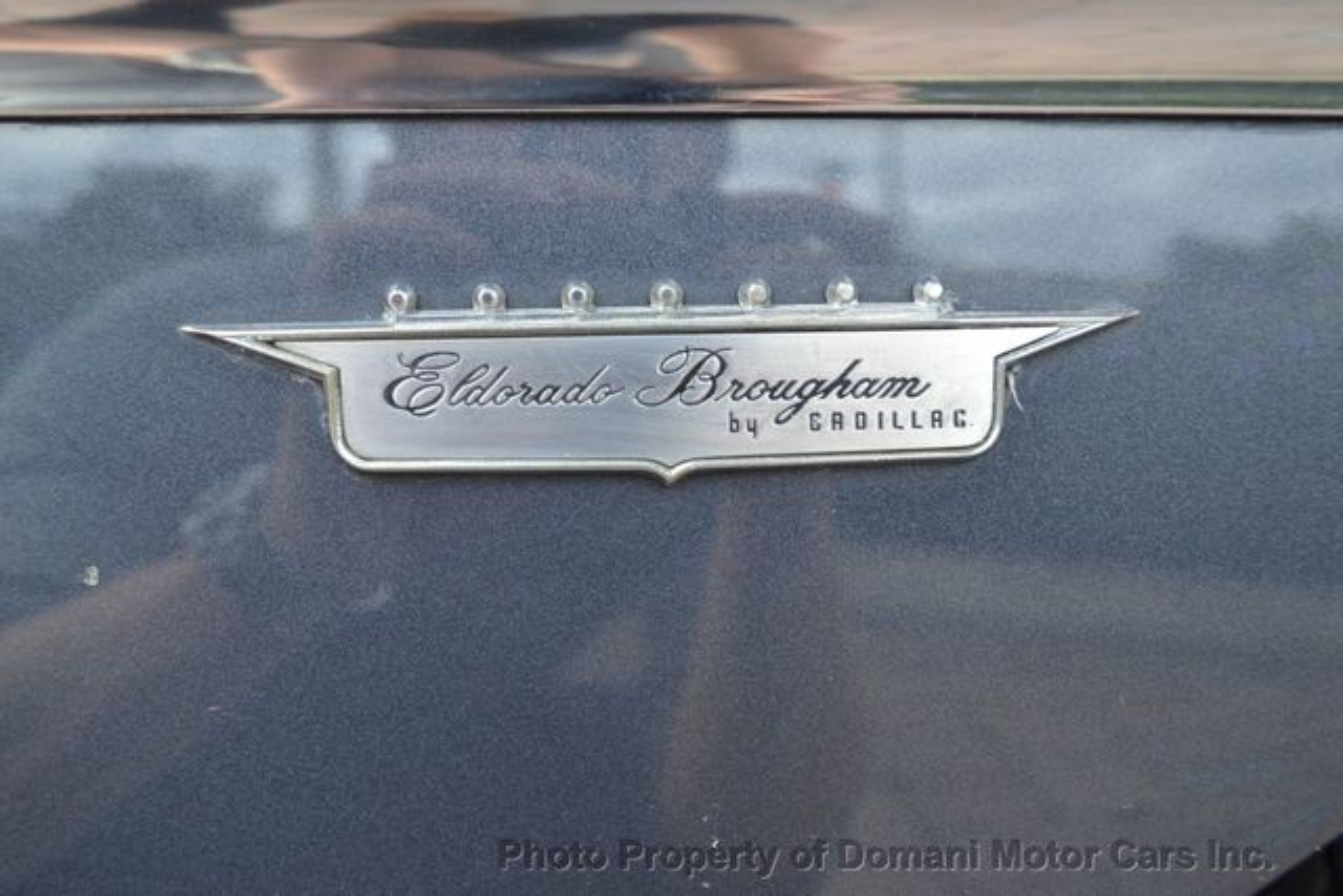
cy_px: 448
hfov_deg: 46.4
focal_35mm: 42
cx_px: 672
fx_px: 1567
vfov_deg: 31.9
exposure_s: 1/60
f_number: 5.6
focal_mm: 28
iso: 110
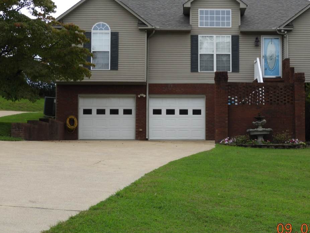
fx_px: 681
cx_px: 209
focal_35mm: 76
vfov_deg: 19.4
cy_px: 102
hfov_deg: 25.5
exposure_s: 1/320
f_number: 4
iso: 100
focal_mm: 9.9
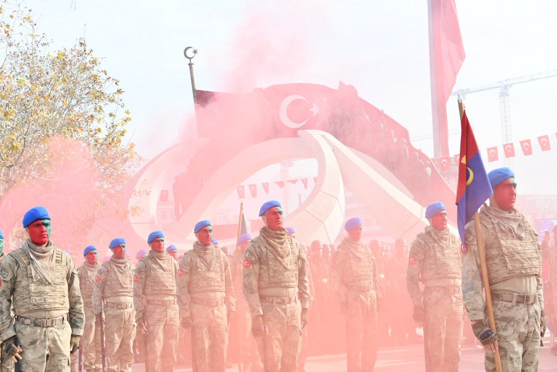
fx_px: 789
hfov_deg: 38.9
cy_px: 236
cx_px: 266
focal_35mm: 51
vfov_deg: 26.4
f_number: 6.3
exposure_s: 1/1000
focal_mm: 38
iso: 800
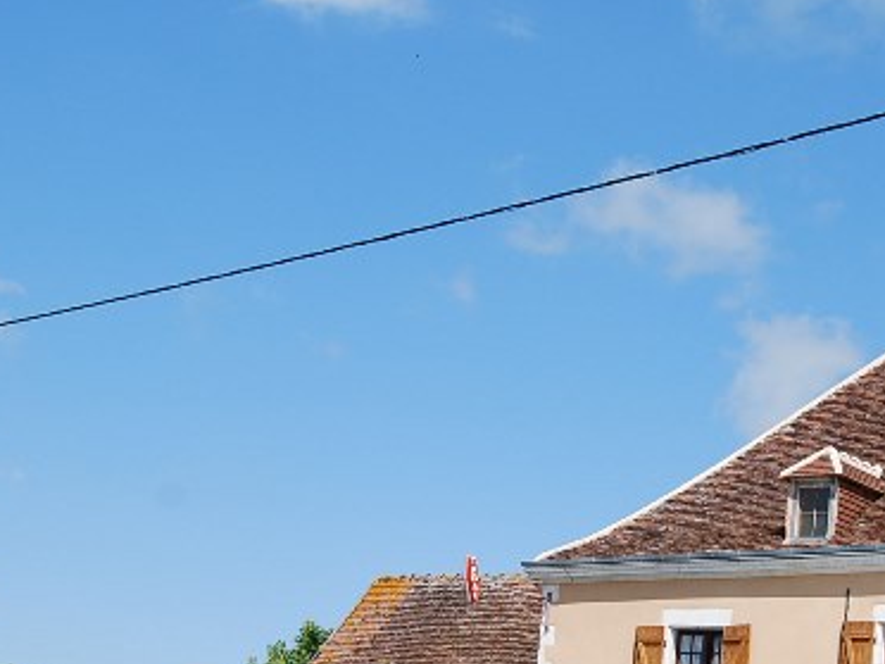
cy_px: 540
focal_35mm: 87
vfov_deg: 16.8
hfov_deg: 22.2
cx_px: 695
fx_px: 2224
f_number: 8
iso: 100
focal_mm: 28
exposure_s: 1/250
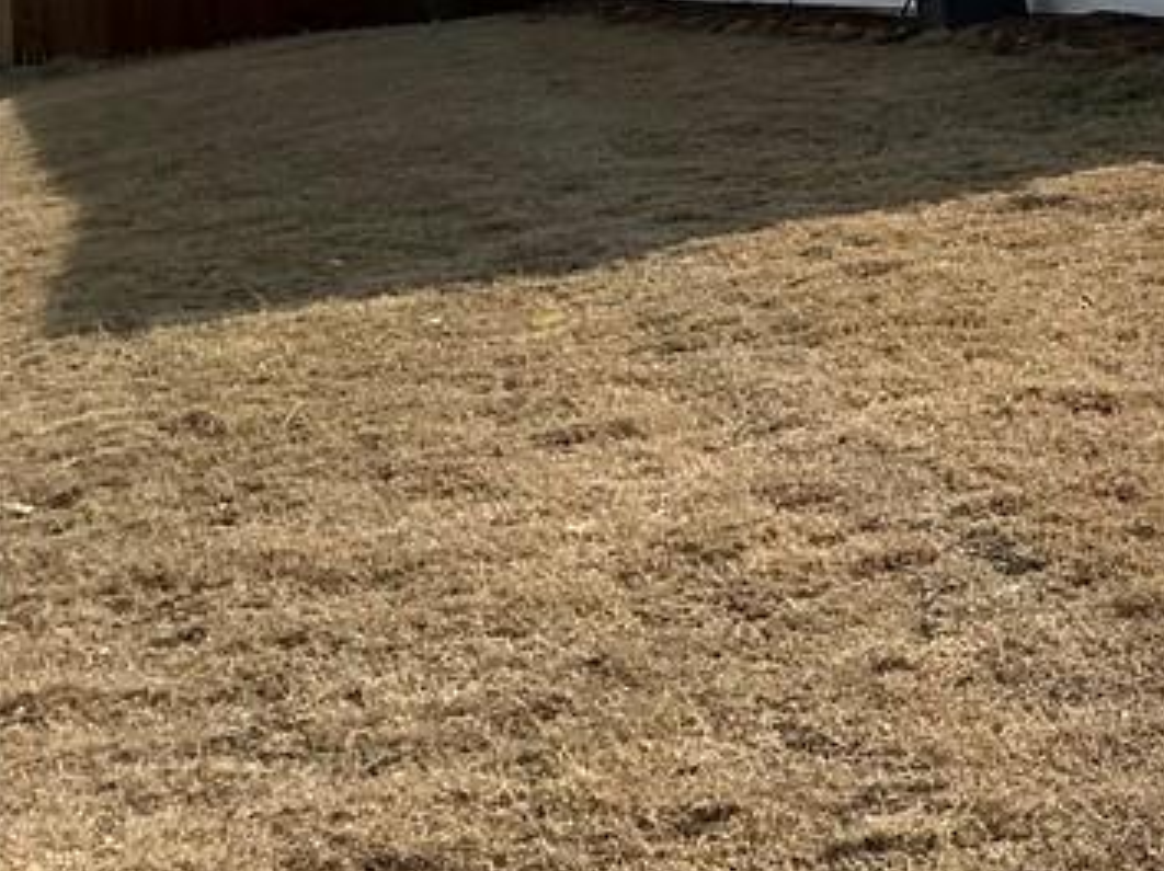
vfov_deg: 17.7
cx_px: 1677
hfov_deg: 21.0
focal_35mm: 81
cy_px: -7
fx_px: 2722
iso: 25
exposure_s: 1/2538
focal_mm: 3
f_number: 1.8
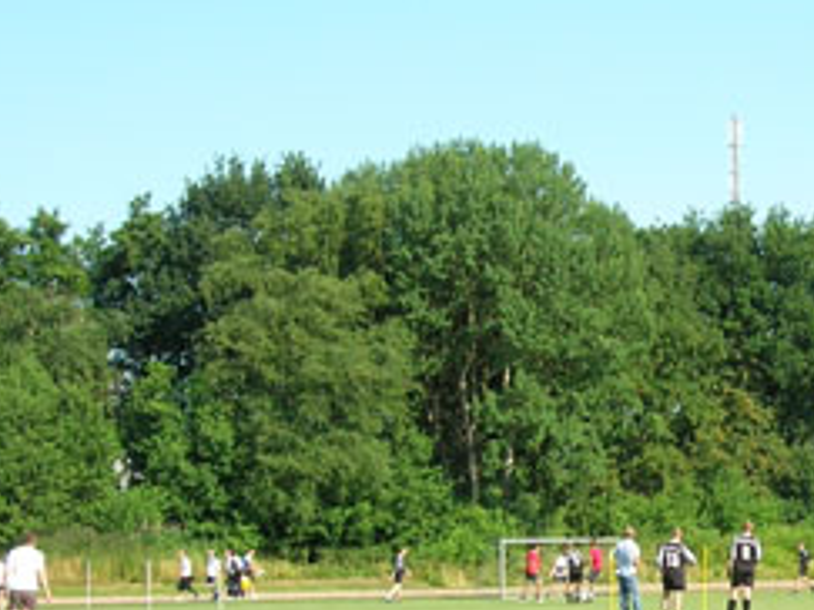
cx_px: 737
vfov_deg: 15.5
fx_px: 2209
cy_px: 580
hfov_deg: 20.4
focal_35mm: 94
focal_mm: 7.8
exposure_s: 1/270
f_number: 4.8
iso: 64
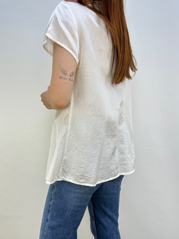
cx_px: 90
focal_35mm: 24
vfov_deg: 71.6
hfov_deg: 56.8
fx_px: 165
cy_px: 120
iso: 80
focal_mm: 6.86
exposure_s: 1/516
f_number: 1.78
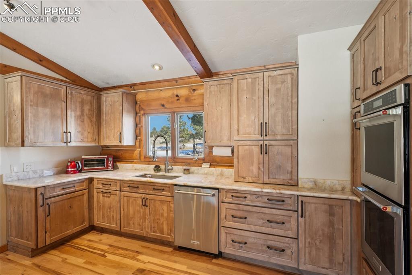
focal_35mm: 16
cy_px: 138
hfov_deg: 95.0
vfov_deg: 72.0
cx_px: 206
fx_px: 189
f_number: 8
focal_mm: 11
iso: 400
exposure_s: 1/20
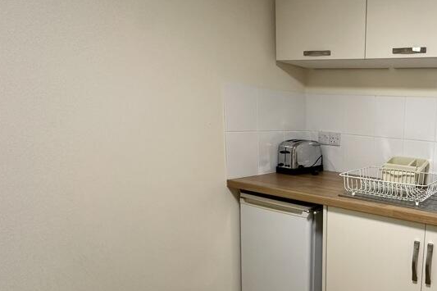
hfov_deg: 54.5
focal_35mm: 28
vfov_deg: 46.0
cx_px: 414
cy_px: 181
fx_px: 340
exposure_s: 1/100
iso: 250
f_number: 2.2
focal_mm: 2.22
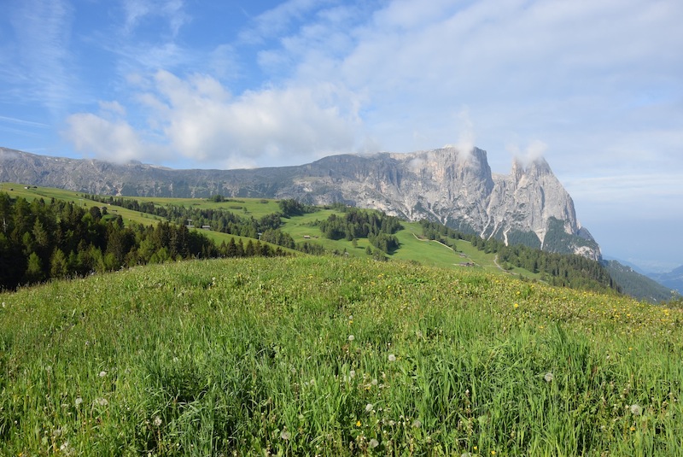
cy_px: 228
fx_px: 513
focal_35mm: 27
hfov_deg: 67.3
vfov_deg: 48.0
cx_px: 342
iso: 200
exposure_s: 1/320
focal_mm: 18
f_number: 9
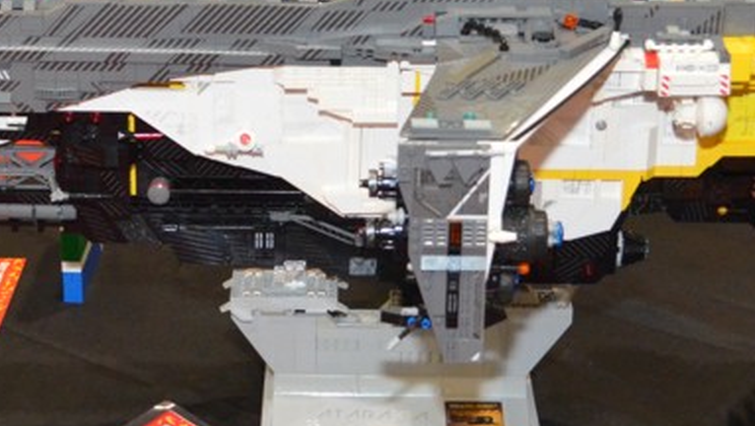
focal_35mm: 90
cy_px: 181
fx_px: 1803
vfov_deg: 13.5
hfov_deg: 23.6
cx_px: 313
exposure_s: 1/60
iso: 3200
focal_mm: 22
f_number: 4
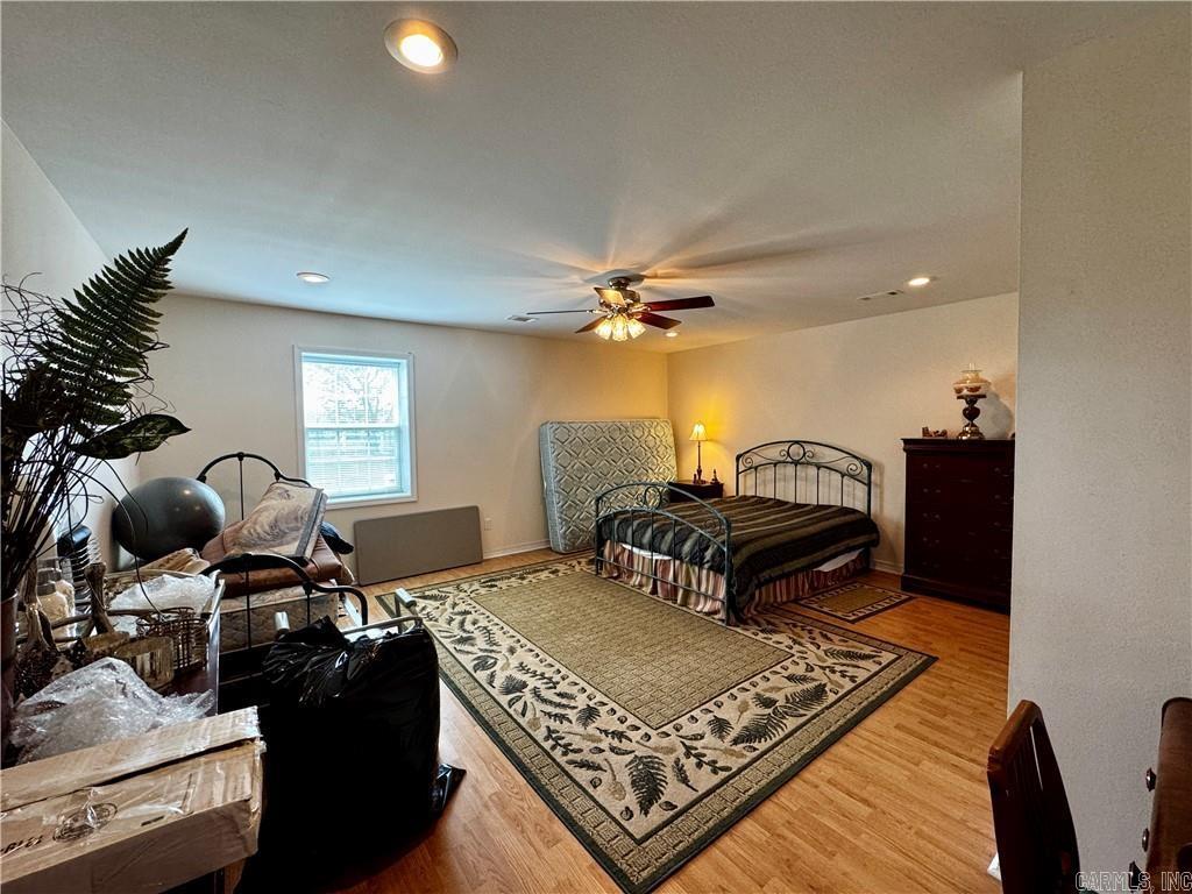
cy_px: 447
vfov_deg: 85.7
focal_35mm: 14
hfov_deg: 102.1
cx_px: 596
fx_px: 482
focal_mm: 2.22
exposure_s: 1/120
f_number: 2.2
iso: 200
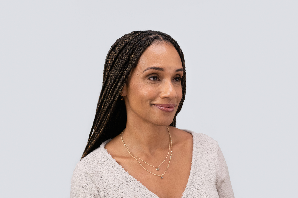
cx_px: 149
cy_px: 99
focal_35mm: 85
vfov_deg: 16.1
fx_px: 704
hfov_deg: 23.9
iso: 1000
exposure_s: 1/125
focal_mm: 85
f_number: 7.1
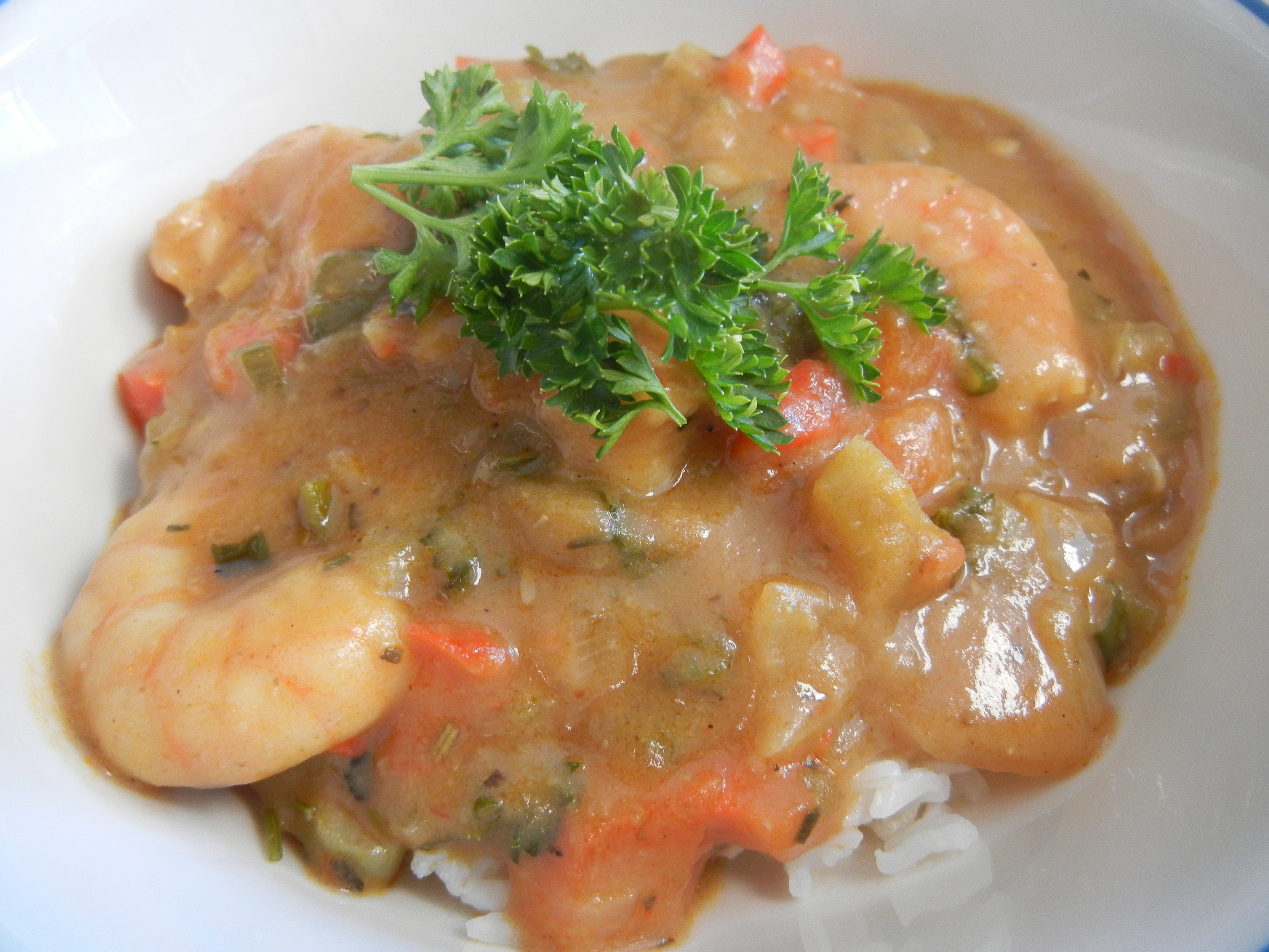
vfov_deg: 46.8
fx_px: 1100
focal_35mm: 30
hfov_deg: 60.0
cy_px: 476
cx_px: 634
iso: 400
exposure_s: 1/23.3
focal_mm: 5.4
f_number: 3.5
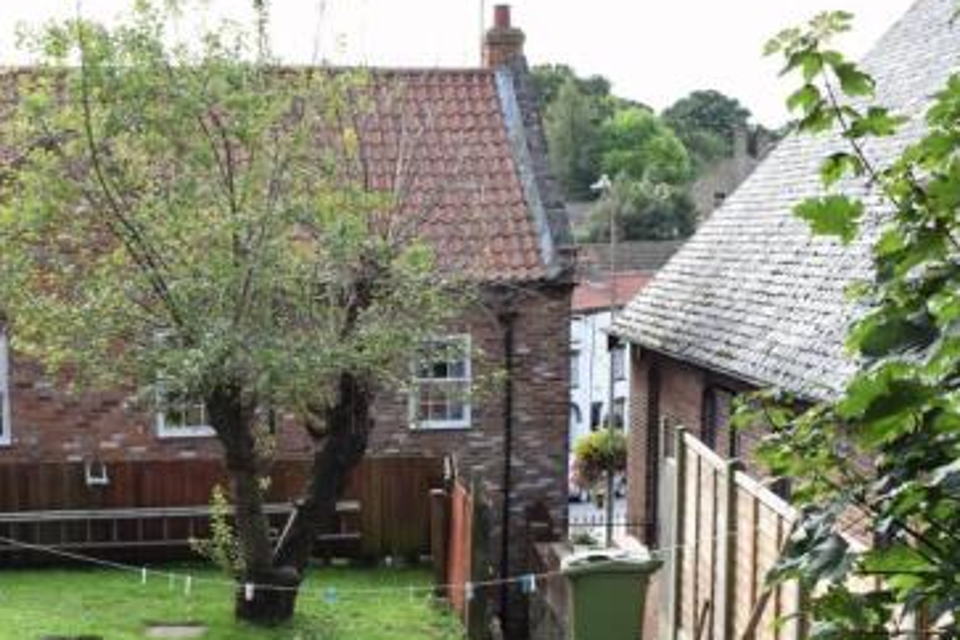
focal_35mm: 57
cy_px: 504
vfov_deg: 23.5
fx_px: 1517
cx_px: 271
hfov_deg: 34.5
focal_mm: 21
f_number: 8
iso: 360
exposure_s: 1/250
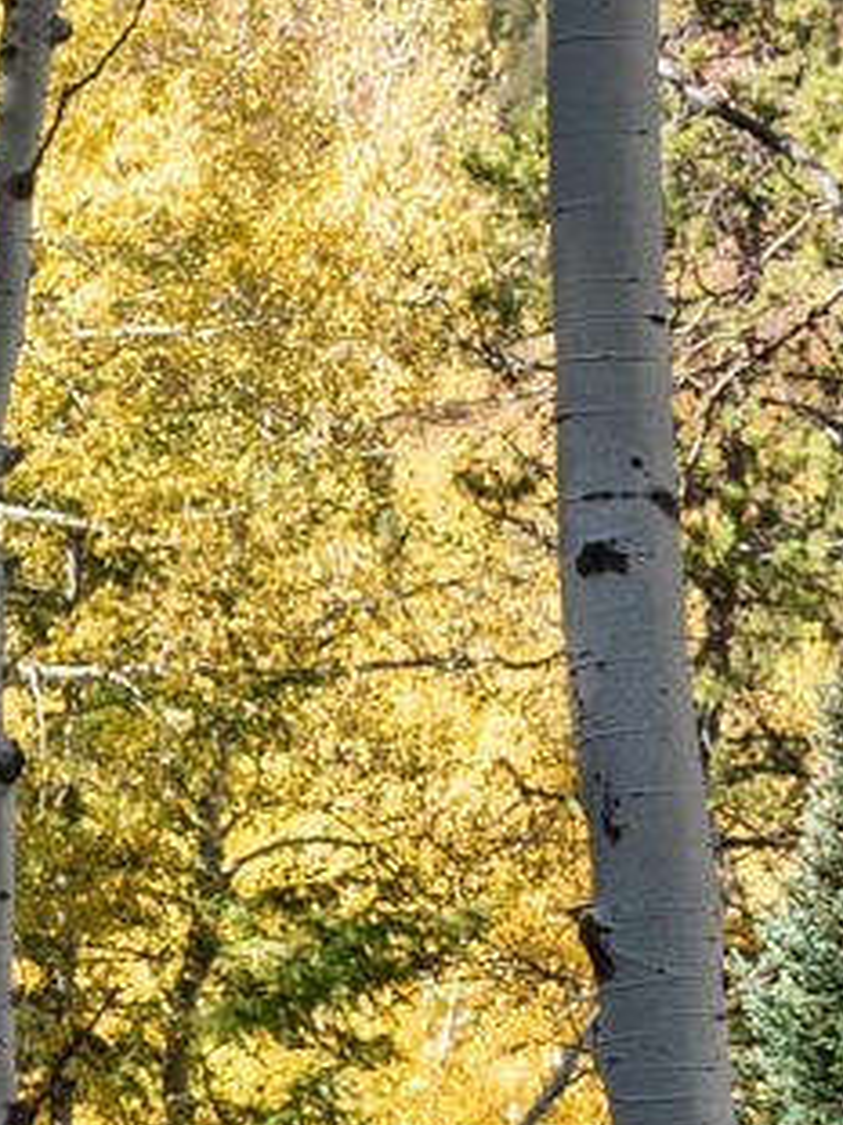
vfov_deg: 8.9
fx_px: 7246
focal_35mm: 223
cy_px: 369
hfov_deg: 6.3
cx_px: -1426
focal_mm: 24
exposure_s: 1/40
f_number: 8
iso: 400
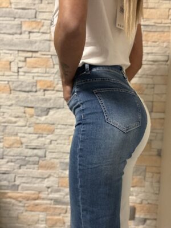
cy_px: 114
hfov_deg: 46.8
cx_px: 86
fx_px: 198
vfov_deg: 60.0
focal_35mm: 30
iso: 200
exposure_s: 1/50
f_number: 1.9
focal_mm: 2.69
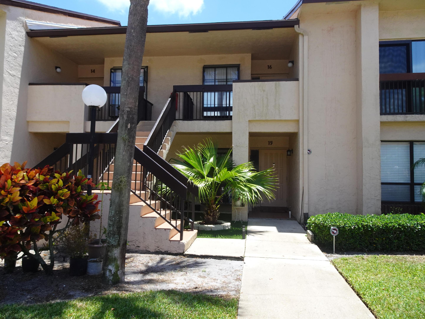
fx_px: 295
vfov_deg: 56.8
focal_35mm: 24
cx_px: 212
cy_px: 160
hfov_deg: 71.6
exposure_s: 1/400
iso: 80
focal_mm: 4.25
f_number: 3.5
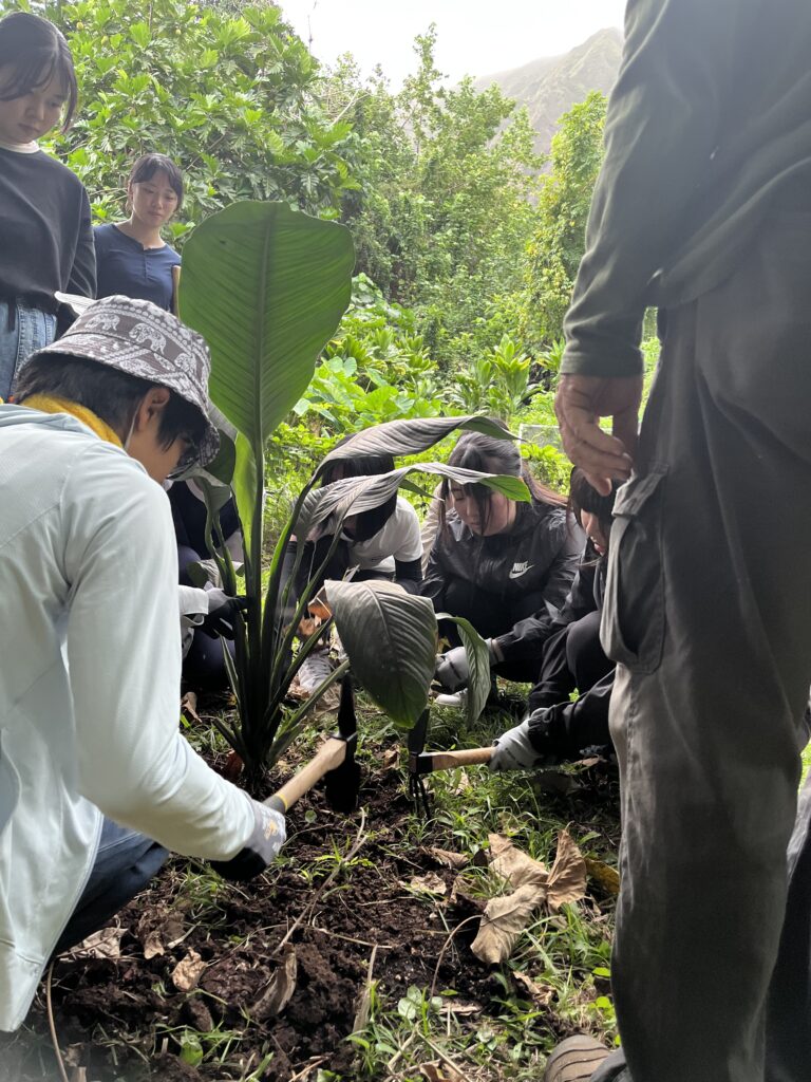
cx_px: 406
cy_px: 541
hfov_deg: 53.1
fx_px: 812
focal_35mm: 26
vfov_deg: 67.3
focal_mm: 5.1
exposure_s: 1/116
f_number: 1.6
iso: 125
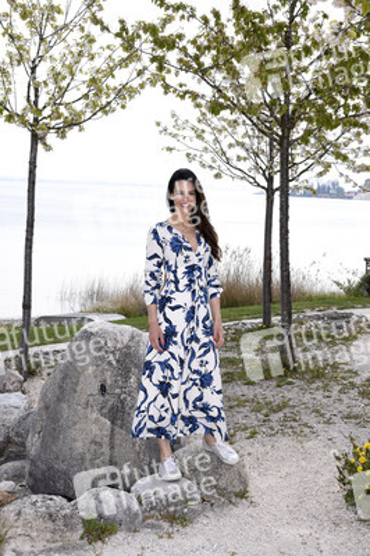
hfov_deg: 26.9
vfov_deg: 39.6
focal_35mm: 50
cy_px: 278
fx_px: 772
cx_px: 185
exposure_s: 1/160
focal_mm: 50
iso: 400
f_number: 14
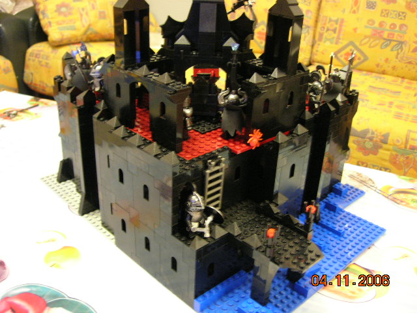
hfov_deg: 49.0
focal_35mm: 38
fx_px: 458
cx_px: 208
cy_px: 156
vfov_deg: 37.7
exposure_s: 1/3.5
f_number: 2.8
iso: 200
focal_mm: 7.8
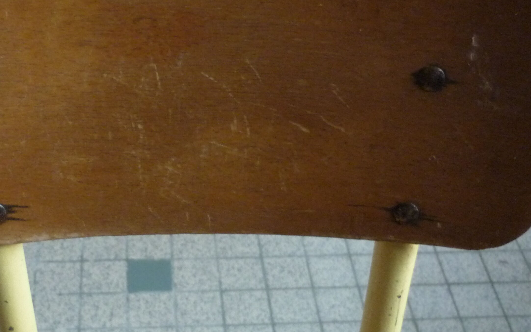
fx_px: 854
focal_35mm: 59
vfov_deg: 21.8
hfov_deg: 34.3
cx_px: 192
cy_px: 258
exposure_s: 1/10
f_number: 2.8
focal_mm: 5.5
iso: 400
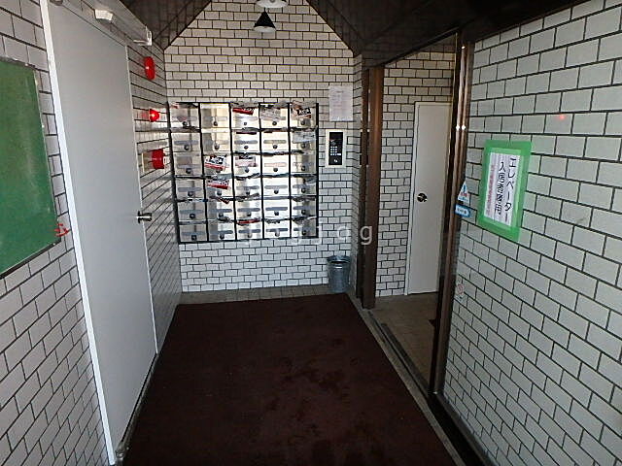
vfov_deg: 63.4
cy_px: 233
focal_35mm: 21
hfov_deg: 79.0
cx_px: 311
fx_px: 377
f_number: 3.5
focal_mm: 3.7
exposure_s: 1/250
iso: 800
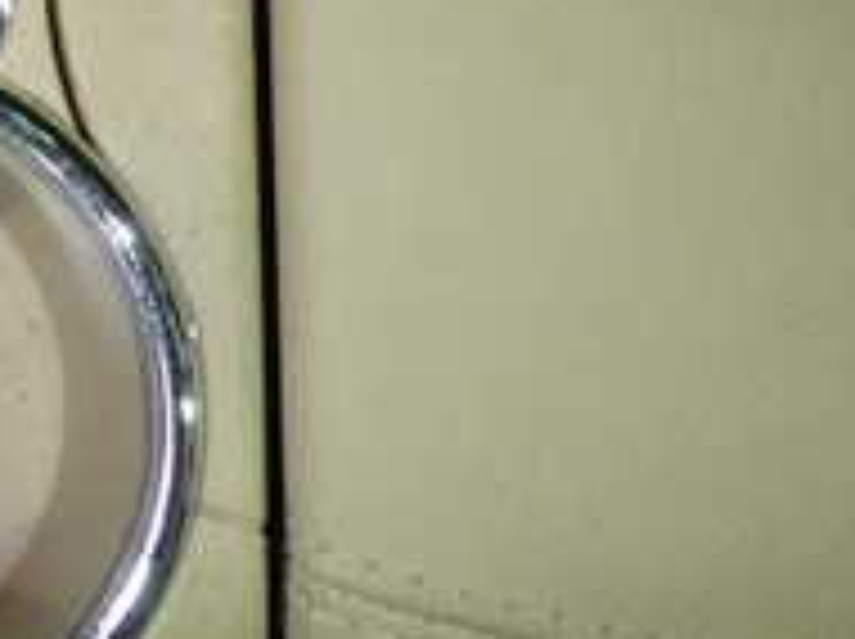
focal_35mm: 79
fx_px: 1949
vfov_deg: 18.2
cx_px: -279
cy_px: 18
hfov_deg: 22.0
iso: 200
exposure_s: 1/40
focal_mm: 4.5
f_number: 2
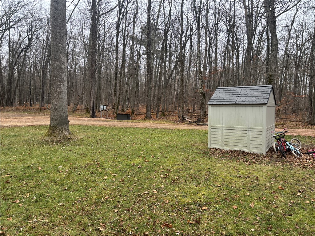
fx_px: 237
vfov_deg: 53.1
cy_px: 118
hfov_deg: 67.3
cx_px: 158
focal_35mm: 26
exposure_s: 1/115
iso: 125
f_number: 1.6
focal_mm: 5.96
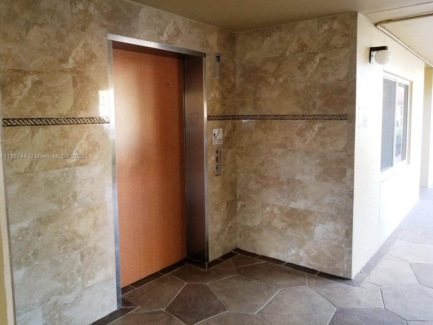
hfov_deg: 65.3
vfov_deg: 51.4
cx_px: 220
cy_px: 157
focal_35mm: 27
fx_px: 338
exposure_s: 1/30
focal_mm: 4.25
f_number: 1.7
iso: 160
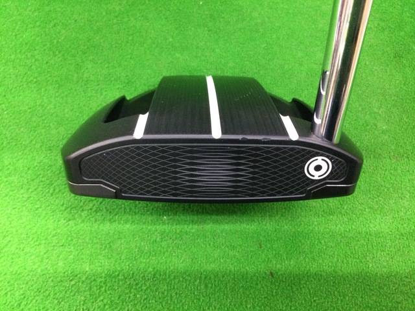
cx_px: 208
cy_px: 156
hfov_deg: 58.4
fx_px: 372
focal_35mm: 31
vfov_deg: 45.4
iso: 200
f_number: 2.4
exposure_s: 1/20
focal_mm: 3.3
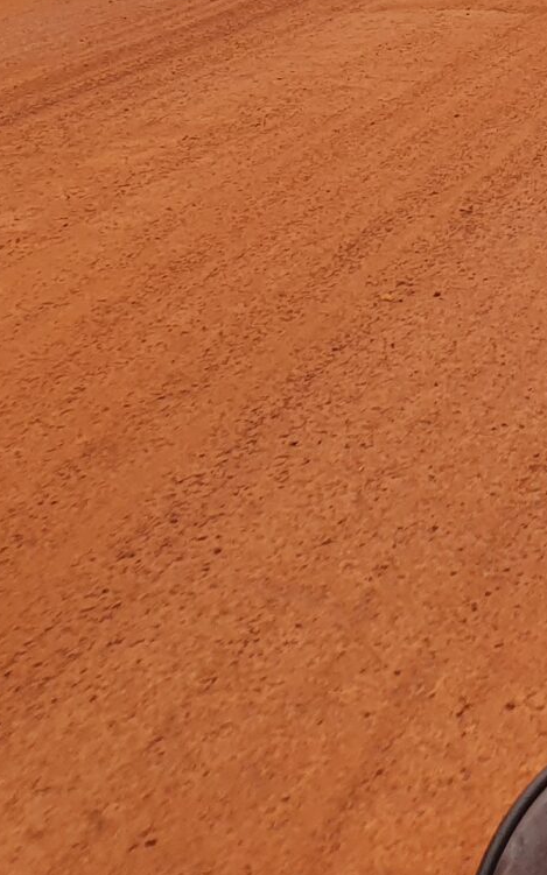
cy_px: -143
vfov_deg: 20.8
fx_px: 2243
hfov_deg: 13.4
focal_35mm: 94
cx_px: 695
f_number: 2.4
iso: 50
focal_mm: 4.32
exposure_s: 1/788
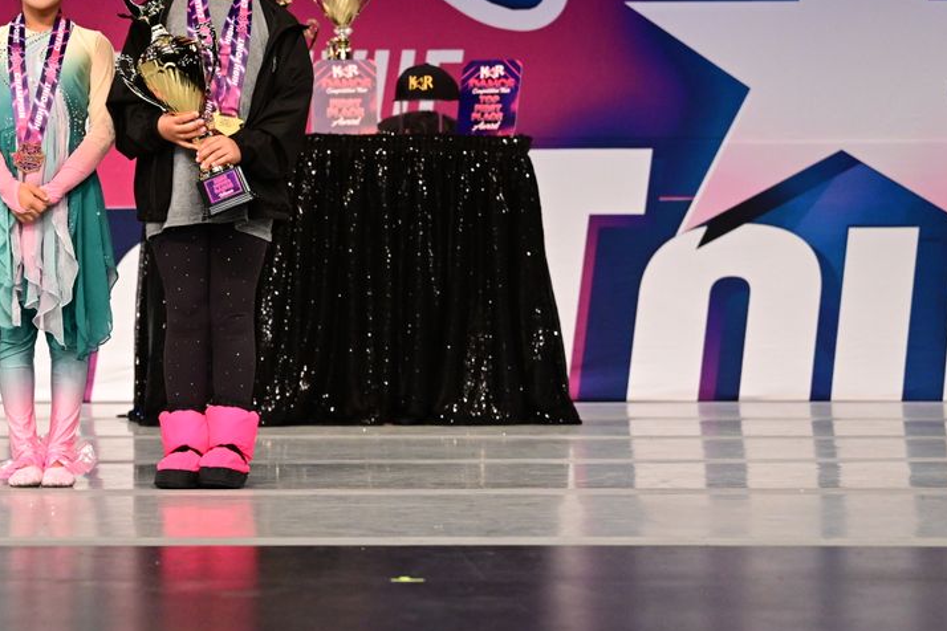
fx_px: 3867
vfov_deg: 9.3
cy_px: 60
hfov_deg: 13.9
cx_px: 166
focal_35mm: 147
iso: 2500
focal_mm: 70
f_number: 3.5
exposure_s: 1/800
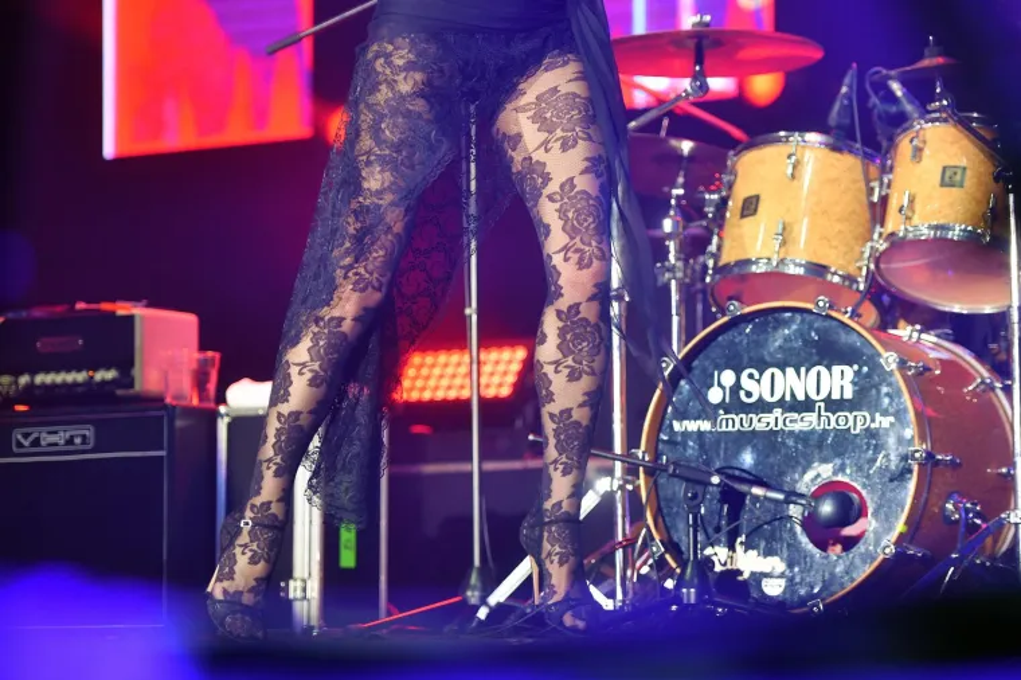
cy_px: 340
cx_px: 510
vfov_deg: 13.4
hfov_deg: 20.0
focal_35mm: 102
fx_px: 2891
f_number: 4
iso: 1000
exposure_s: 1/320
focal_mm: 102
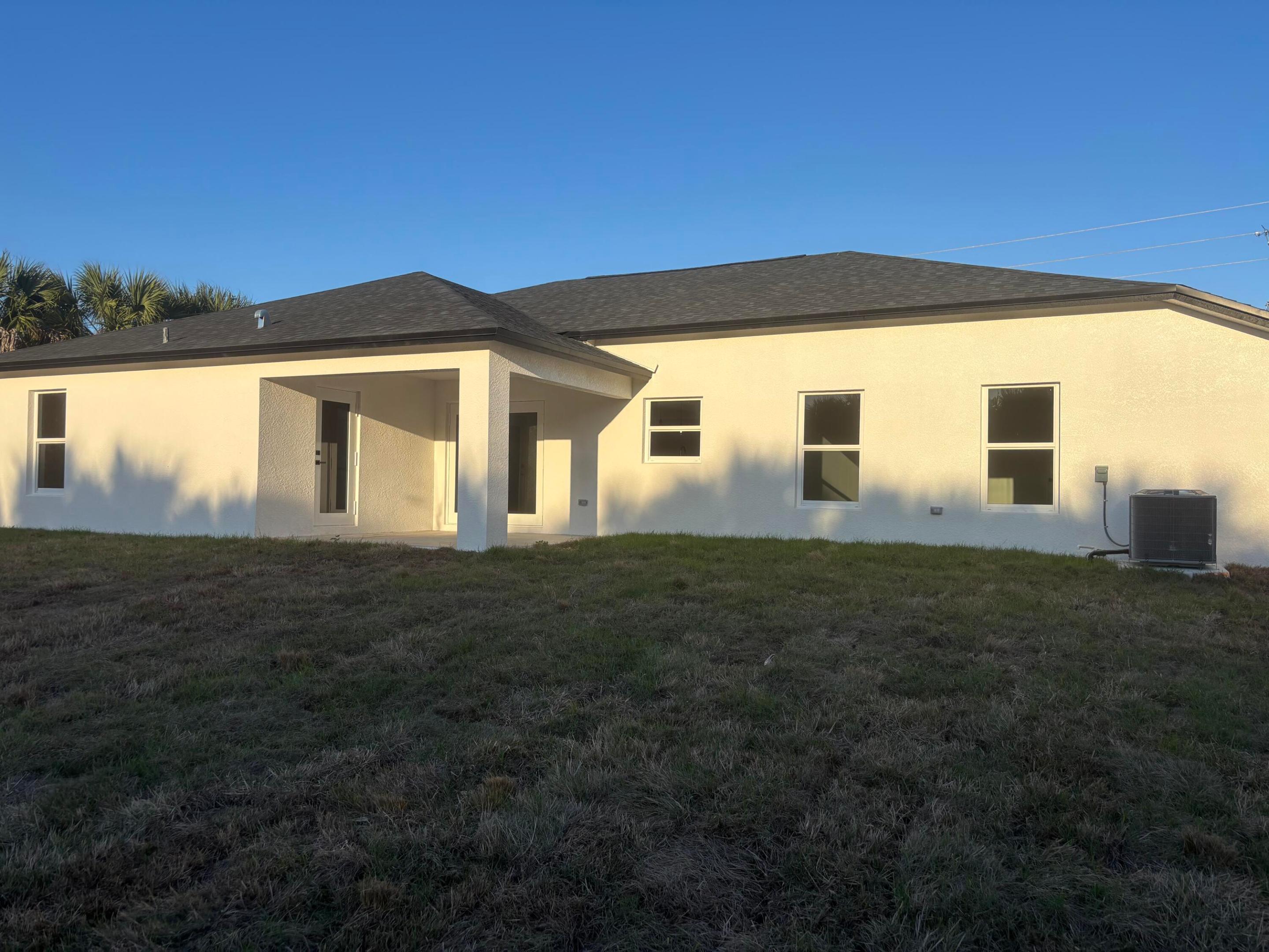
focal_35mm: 26
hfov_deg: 67.3
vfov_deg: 53.1
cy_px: 476
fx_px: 953
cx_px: 634
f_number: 1.6
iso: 50
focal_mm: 5.96
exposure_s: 1/2639
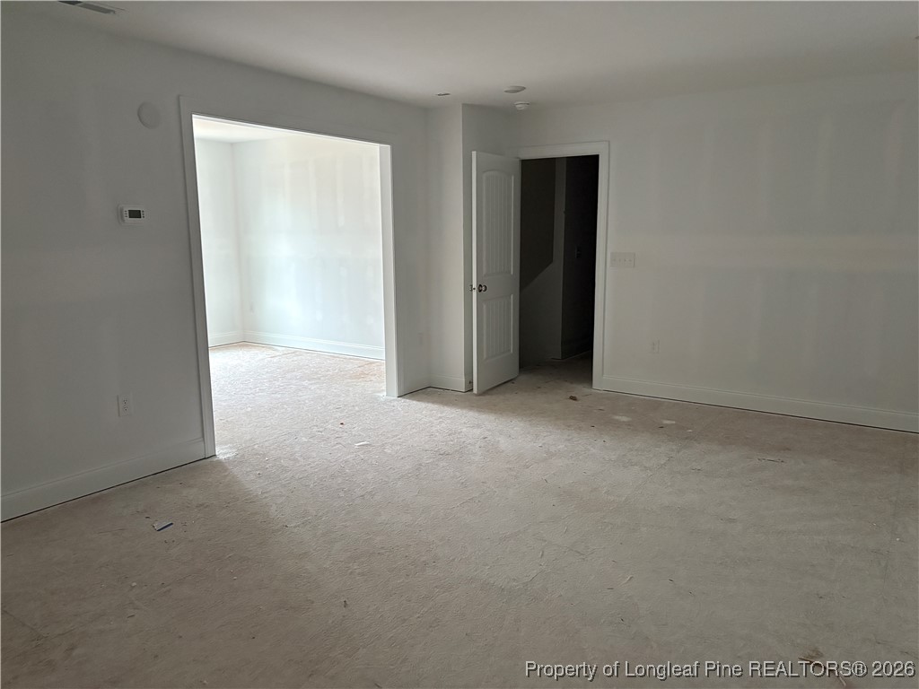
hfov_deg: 67.3
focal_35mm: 26
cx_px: 460
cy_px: 344
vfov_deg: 53.1
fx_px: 690
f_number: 1.6
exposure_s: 1/60
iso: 400
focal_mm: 5.96
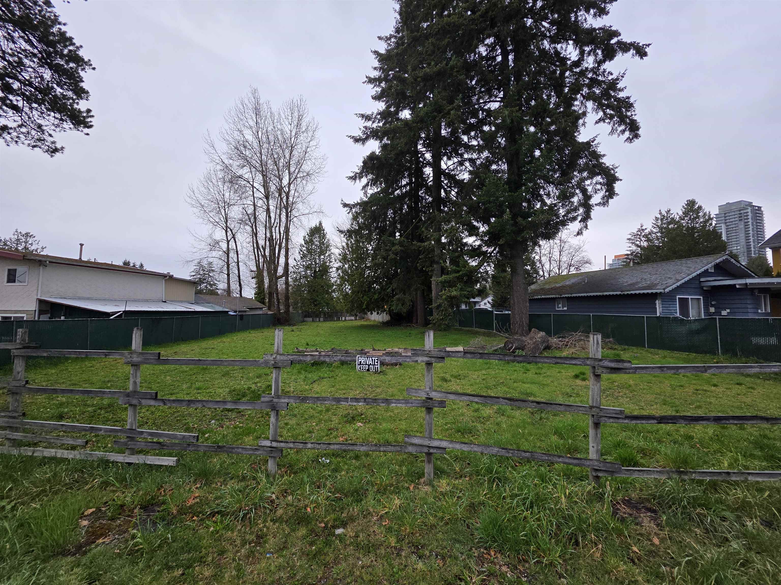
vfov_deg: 89.9
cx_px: 390
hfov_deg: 106.2
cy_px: 292
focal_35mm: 13
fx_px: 293
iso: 40
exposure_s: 1/175
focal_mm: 2.2
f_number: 1.9
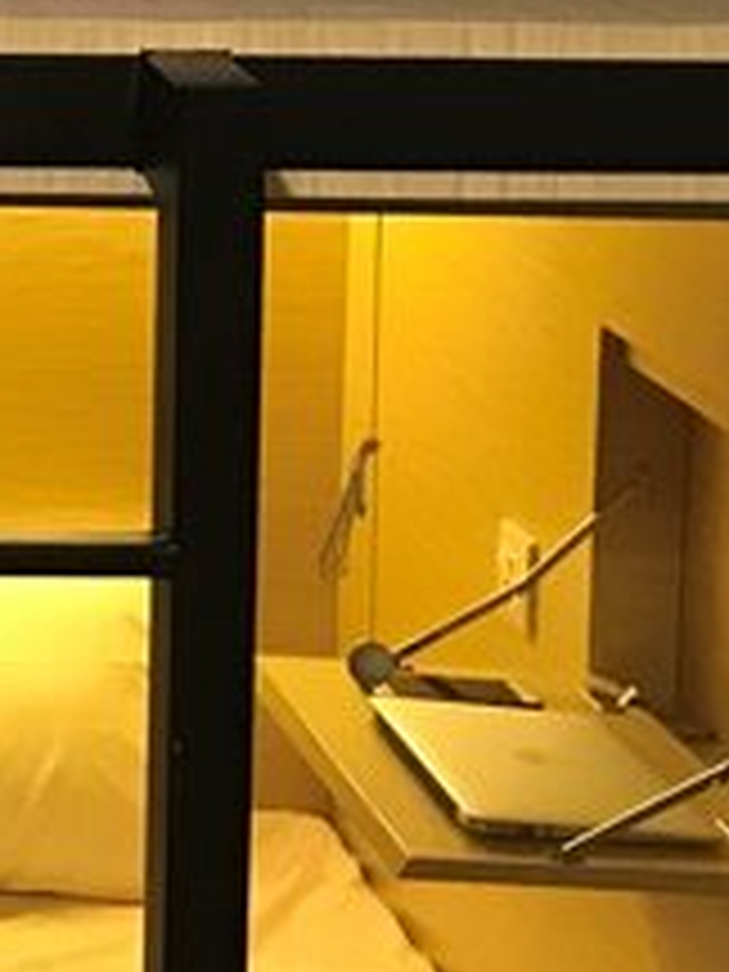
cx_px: -702
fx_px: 3735
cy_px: -27
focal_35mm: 133
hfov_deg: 10.3
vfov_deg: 14.6
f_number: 1.8
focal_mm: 3.99
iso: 100
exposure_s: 1/14
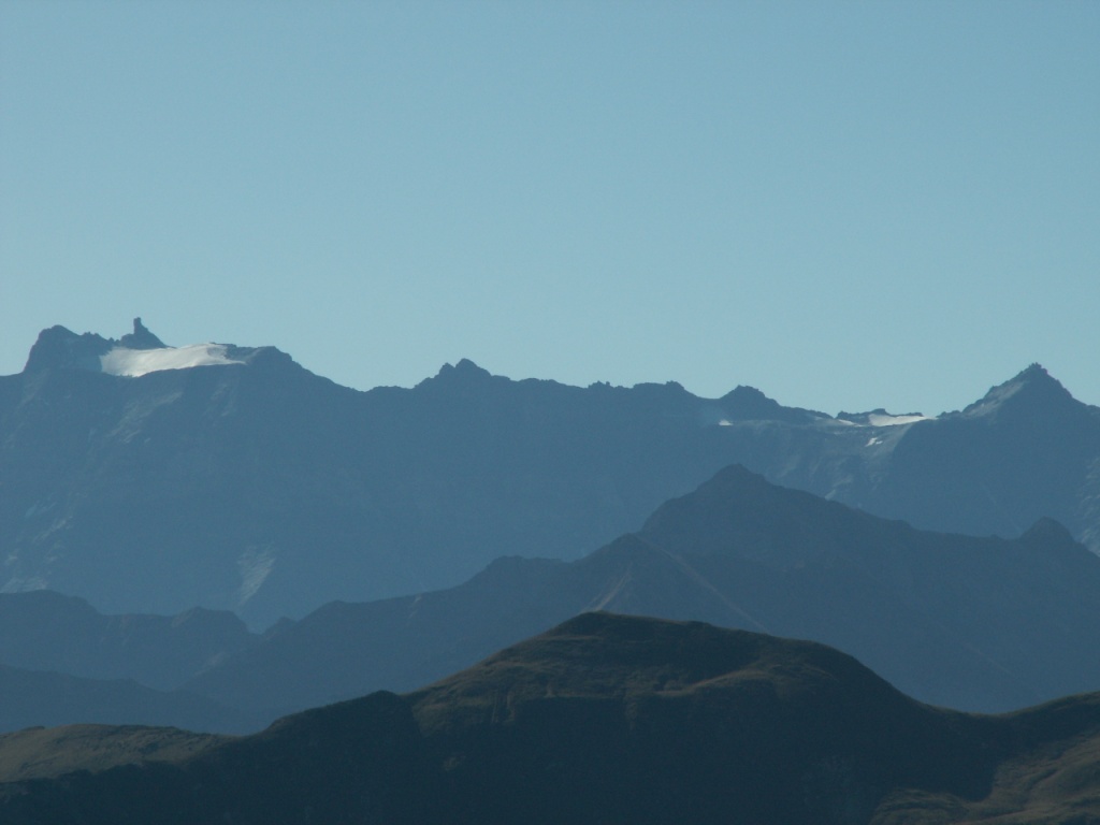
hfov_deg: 8.4
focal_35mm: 237
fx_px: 7531
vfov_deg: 6.3
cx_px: 550
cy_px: 412
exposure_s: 1/400
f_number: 7.1
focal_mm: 38.82
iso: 50
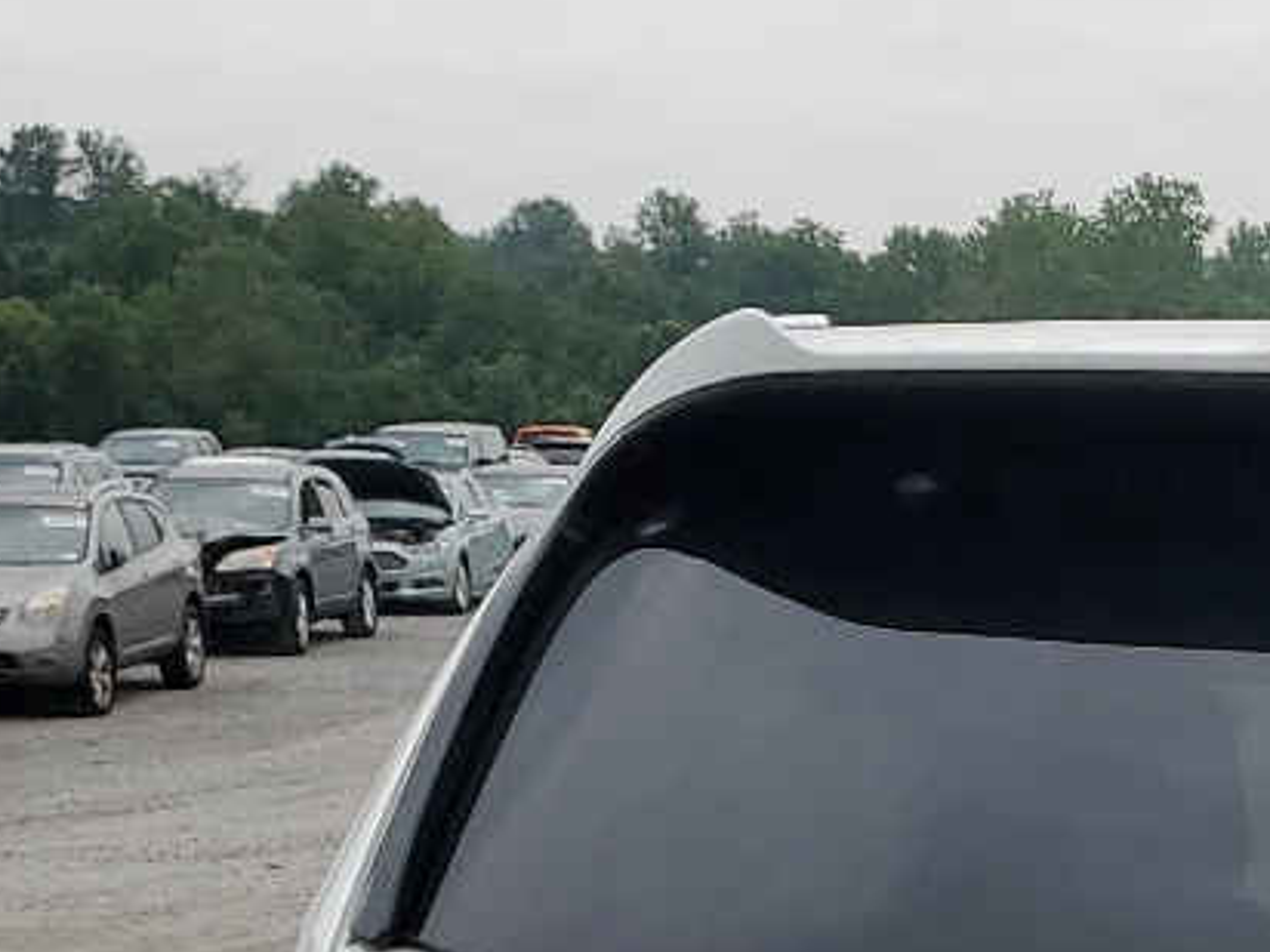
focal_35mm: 101
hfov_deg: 18.3
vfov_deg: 13.6
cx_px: 1603
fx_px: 3706
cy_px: 1503
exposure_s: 1/2000
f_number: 1.5
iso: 50
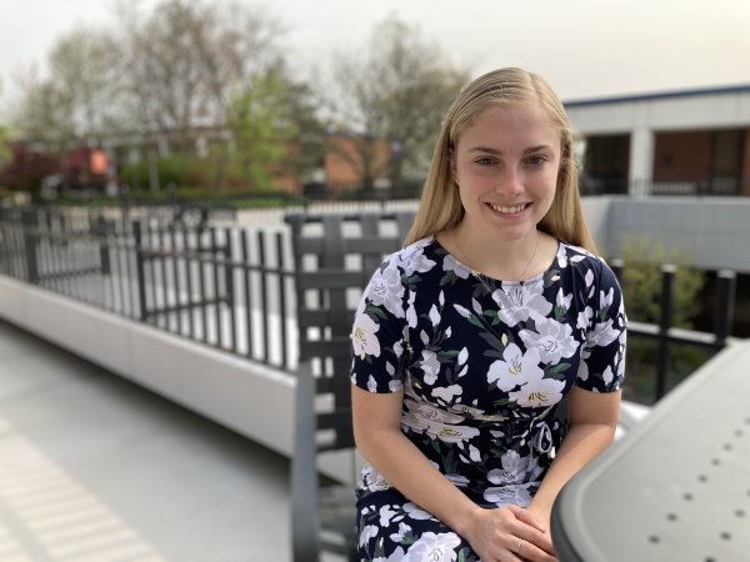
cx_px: 375
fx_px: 607
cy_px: 281
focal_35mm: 28
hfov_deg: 63.4
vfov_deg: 49.7
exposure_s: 1/759
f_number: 1.8
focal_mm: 3.99
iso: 20
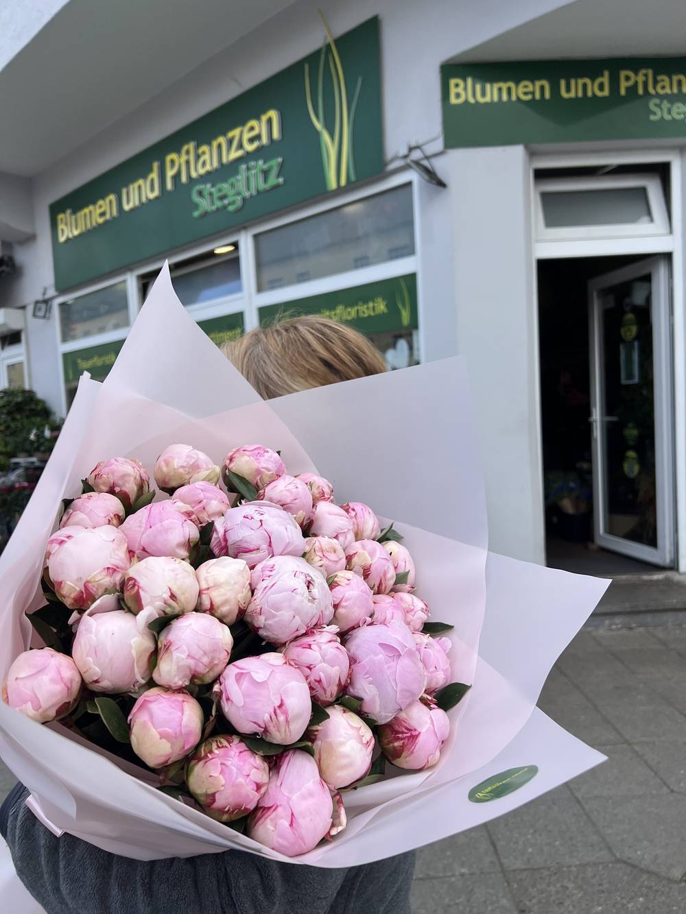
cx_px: 343
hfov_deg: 53.1
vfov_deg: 67.3
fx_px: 687
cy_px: 457
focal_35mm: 26
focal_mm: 5.7
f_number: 1.5
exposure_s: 1/1901
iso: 50
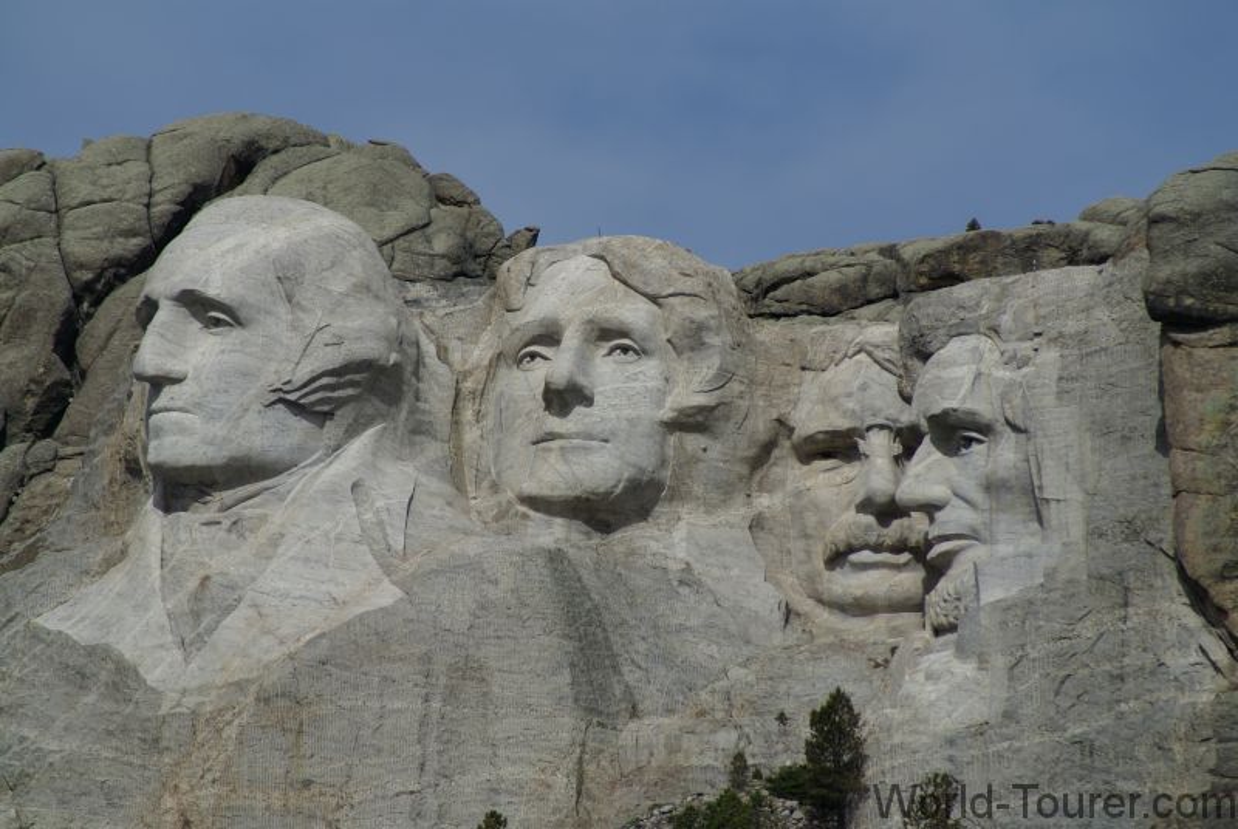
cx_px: 619
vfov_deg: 3.1
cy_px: 414
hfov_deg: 4.6
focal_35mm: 450
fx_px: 15498
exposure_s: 1/640
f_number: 9
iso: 100
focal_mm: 300
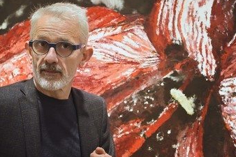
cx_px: 101
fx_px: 505
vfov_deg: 17.7
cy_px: 79
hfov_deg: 26.3
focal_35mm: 77
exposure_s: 1/80
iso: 1600
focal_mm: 62
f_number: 8
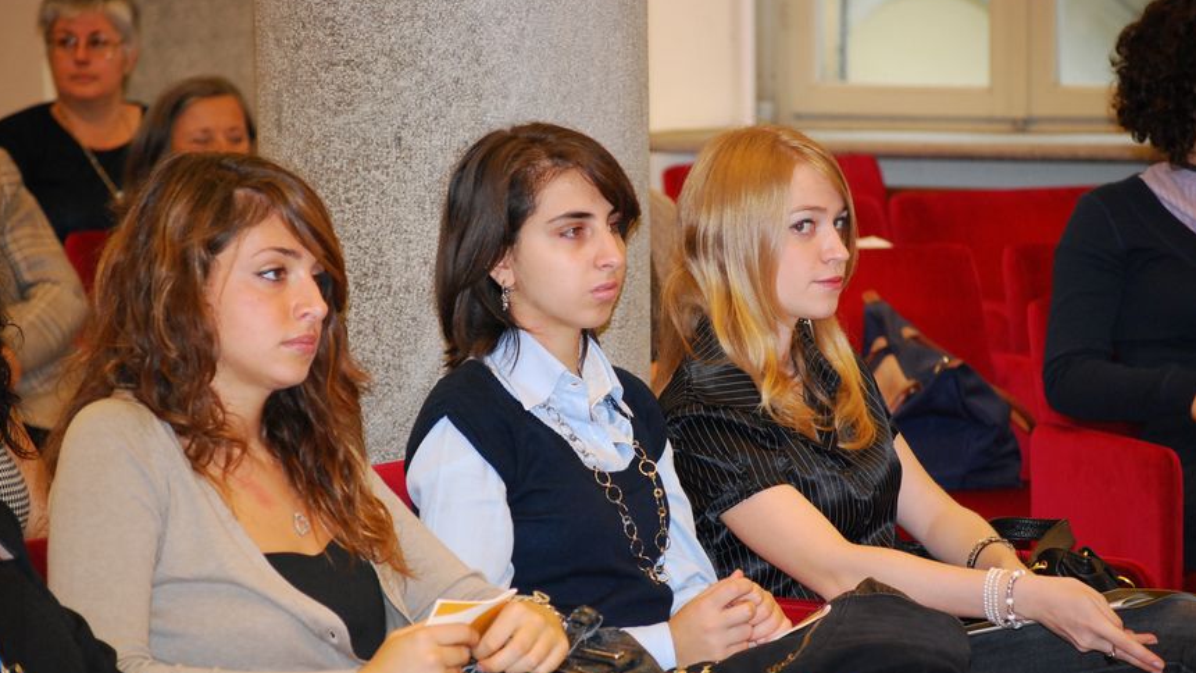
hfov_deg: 13.3
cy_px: 387
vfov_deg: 7.5
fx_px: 5137
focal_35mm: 162
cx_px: 596
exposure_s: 1/60
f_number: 4.8
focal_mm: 102
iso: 900
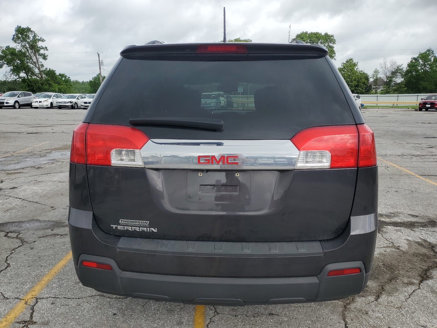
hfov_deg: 67.3
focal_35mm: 26
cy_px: 164
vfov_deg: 53.1
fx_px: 328
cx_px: 218
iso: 50
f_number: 1.5
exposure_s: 1/2000
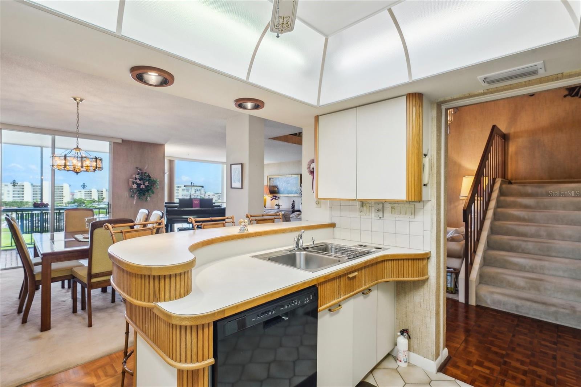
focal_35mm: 17
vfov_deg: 70.4
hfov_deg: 93.3
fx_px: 274
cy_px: 194
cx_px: 290
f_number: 8
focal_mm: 17
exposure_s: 1/30
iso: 400
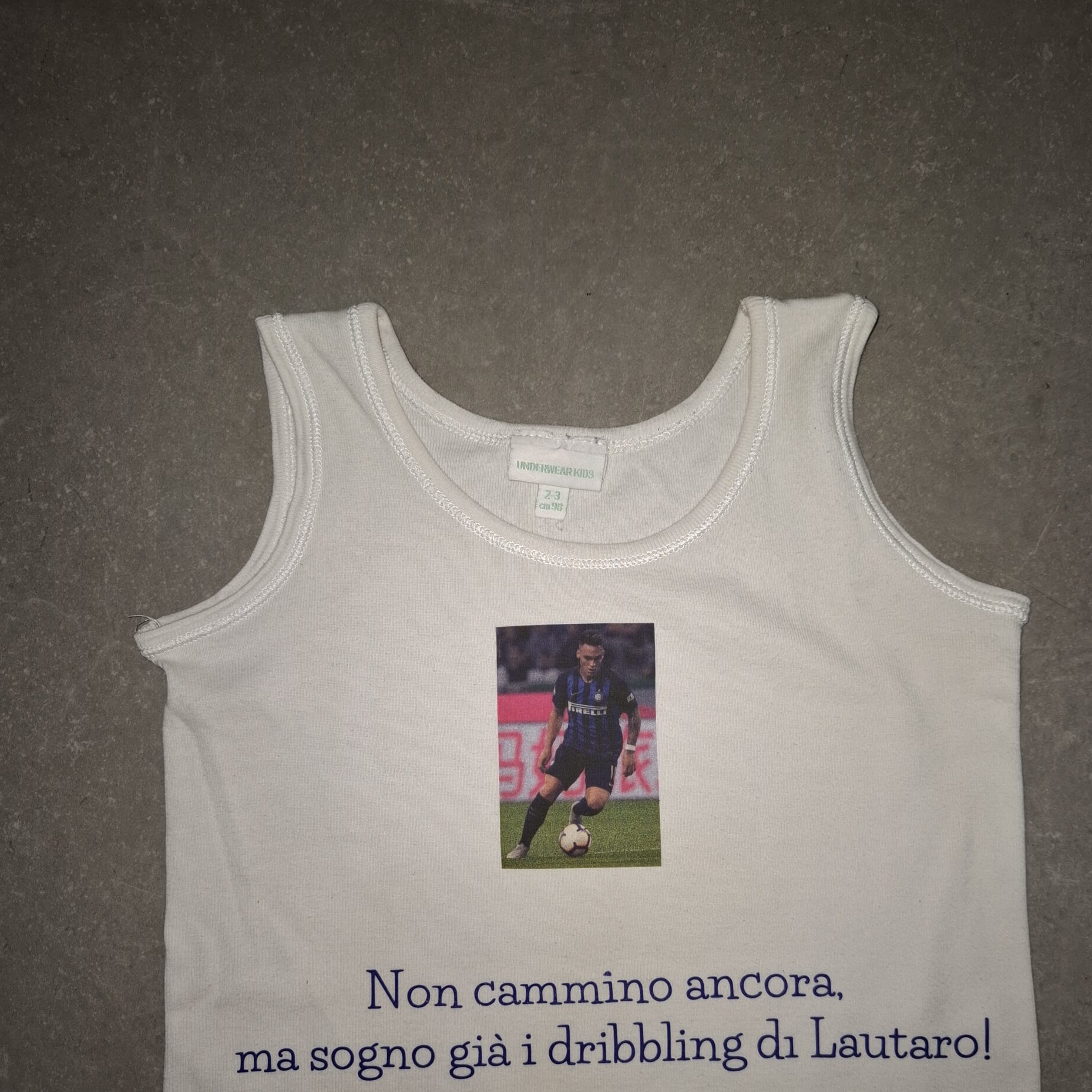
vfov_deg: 56.3
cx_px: 557
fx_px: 999
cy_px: 710
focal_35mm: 28
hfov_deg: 57.3
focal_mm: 5.54
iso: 125
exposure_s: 1/100
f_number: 1.8
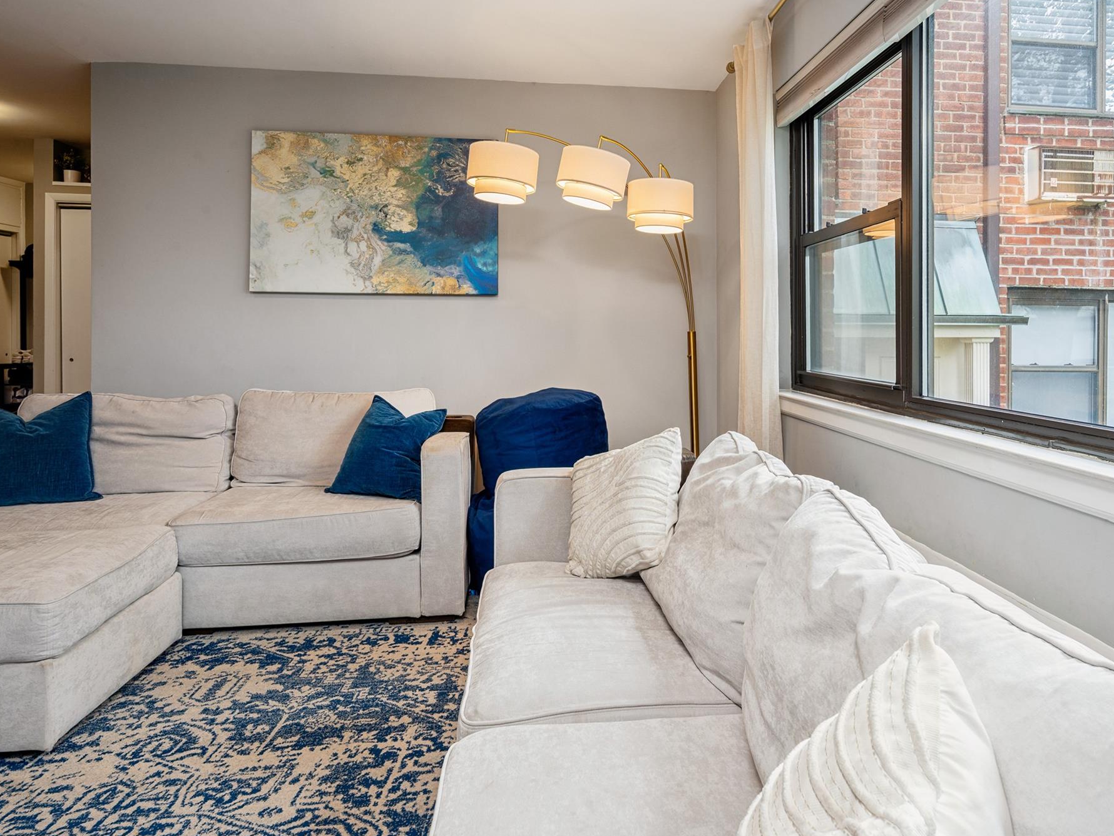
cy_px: 415
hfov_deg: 77.2
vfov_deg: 62.1
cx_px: 625
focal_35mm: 22
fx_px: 694
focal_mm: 19.5
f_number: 11
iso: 200
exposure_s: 1/8
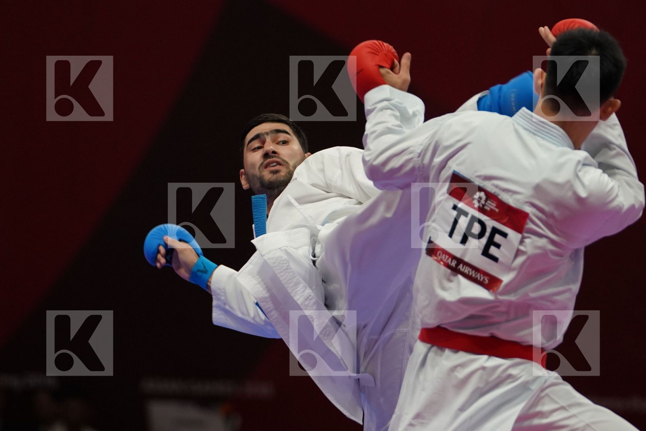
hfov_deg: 6.1
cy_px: 216
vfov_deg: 4.1
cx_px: 323
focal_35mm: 337
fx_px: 6047
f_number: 4
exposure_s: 1/1000
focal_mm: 225
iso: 2000
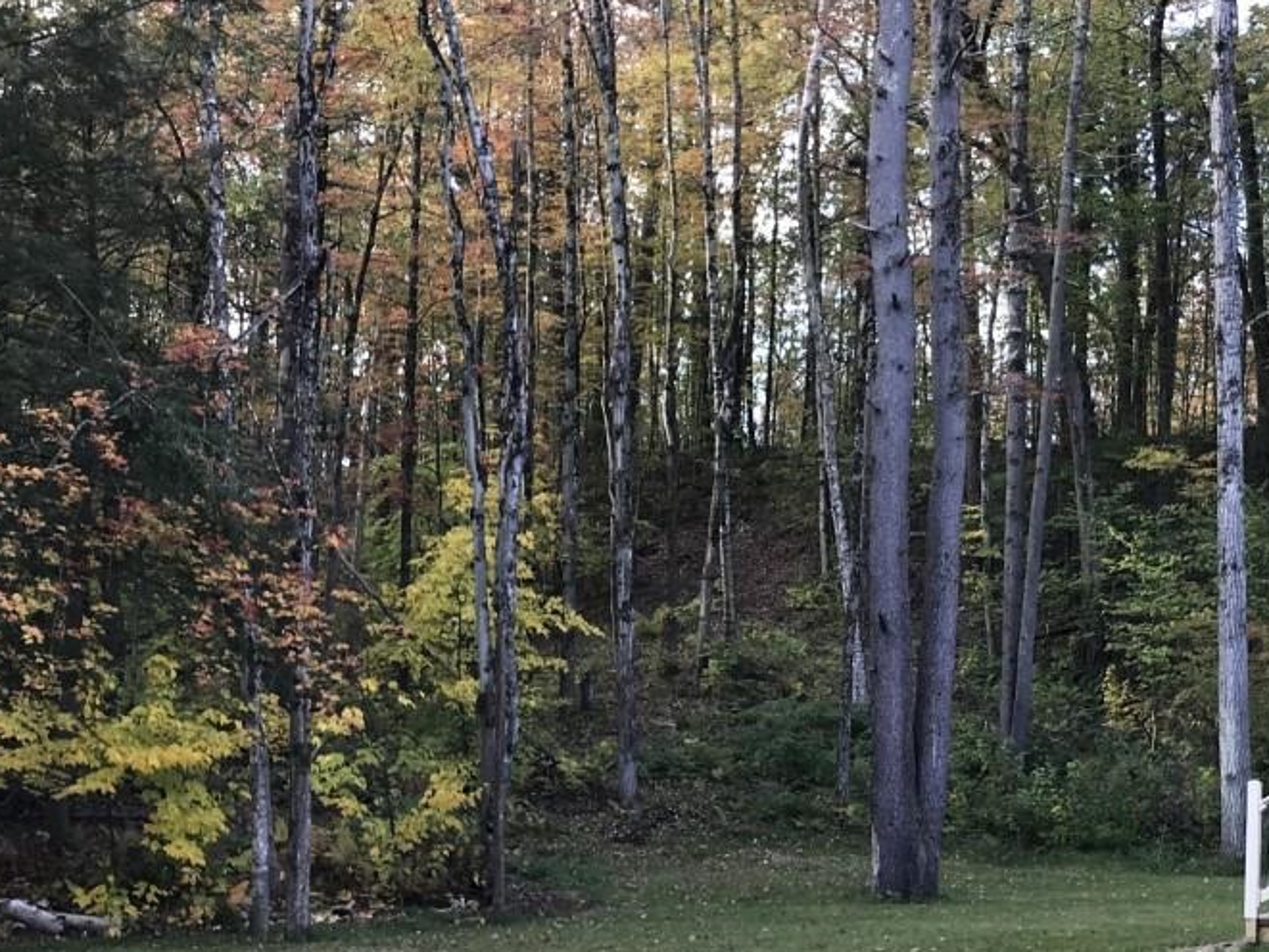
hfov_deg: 31.5
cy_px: 601
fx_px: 2237
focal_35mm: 61
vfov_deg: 24.0
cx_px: 833
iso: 25
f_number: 1.8
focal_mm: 3.99
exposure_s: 1/120
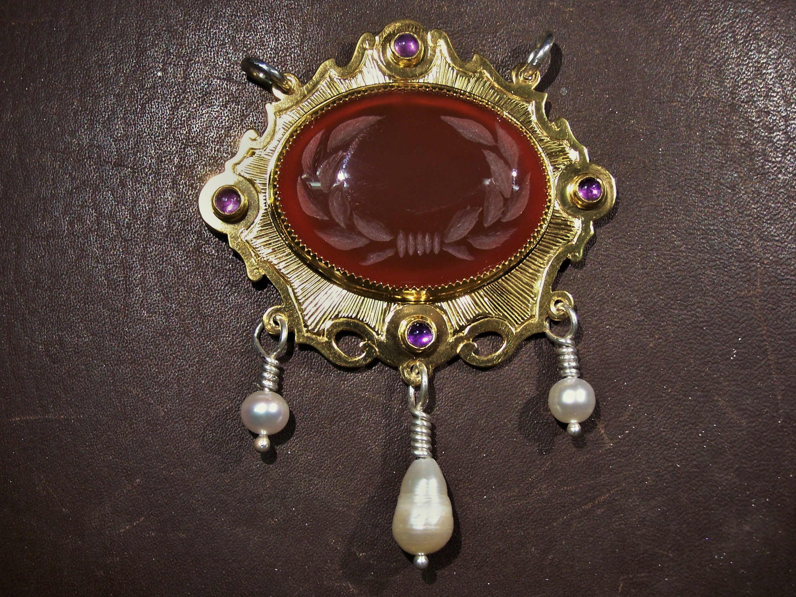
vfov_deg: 21.6
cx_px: 398
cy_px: 300
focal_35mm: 68
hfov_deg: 28.6
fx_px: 1564
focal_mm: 11.1
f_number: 3.2
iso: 140
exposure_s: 1/40
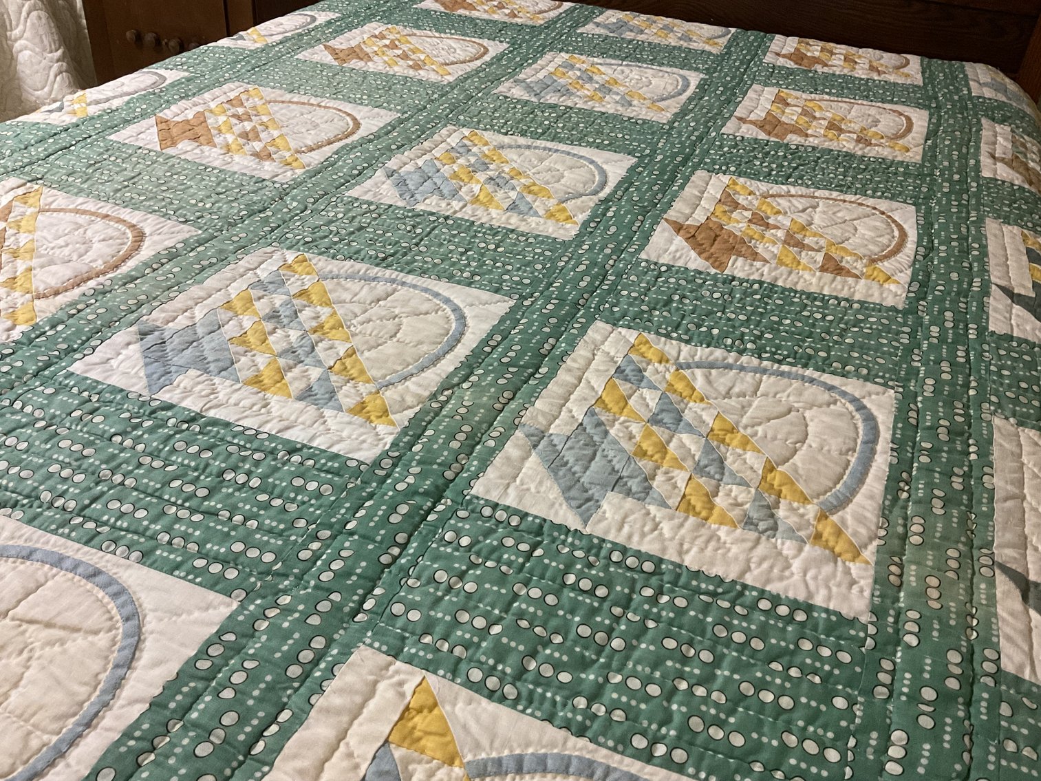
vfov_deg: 48.2
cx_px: 520
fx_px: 872
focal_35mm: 29
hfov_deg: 61.7
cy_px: 390
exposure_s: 1/60
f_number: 1.8
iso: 200
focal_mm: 3
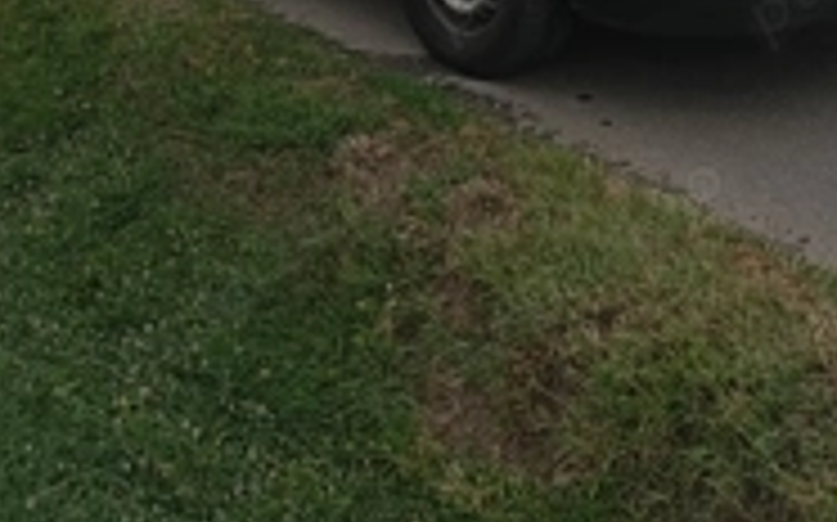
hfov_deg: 31.1
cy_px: -346
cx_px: 418
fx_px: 1505
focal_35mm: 66
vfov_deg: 17.0
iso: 50
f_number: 1.8
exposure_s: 1/132
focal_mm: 3.98
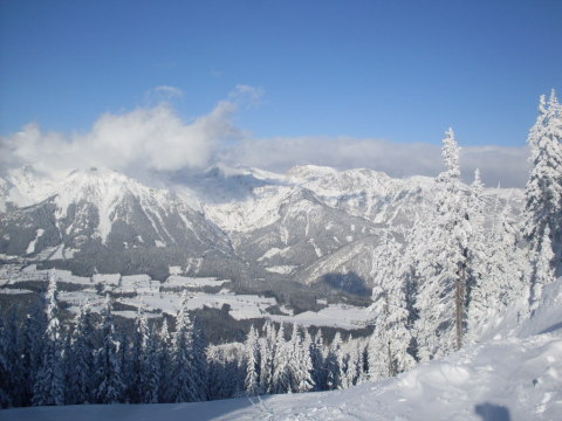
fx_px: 617
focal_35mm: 38
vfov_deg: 37.7
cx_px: 281
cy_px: 210
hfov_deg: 49.0
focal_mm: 6.3
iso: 80
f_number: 8.4
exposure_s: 1/500
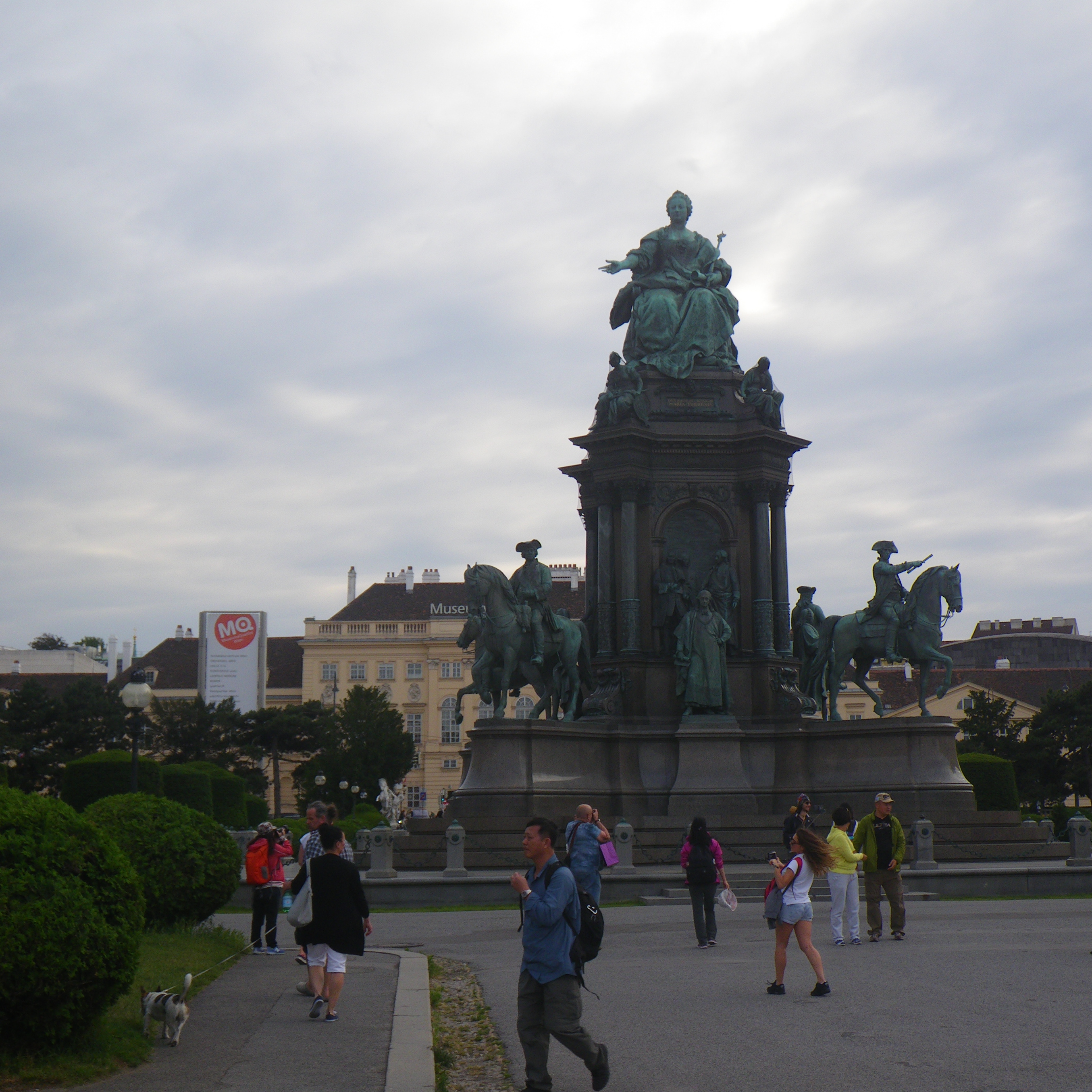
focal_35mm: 50
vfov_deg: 34.0
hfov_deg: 33.9
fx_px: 1785
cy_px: 549
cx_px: 646
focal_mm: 7.5
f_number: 5
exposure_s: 1/160
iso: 50
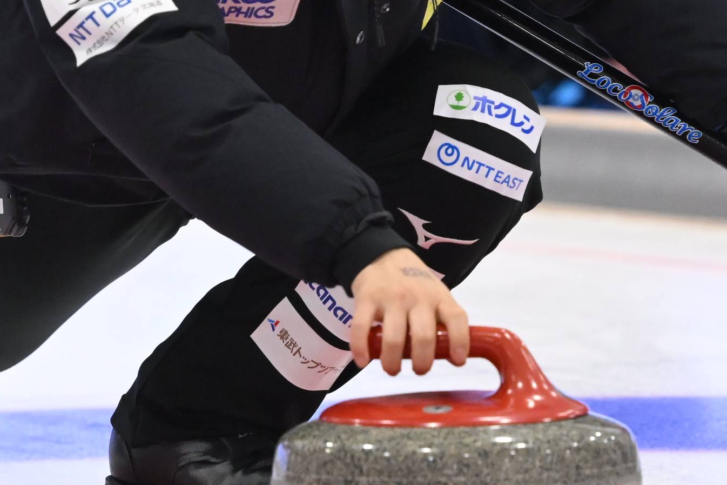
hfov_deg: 4.1
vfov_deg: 2.7
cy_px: -3
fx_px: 10216
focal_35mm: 506
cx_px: 401
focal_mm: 165
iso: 5000
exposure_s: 1/1000
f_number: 4.5
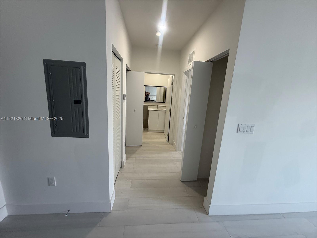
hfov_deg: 102.1
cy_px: 119
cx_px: 158
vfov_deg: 85.7
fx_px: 128
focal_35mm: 14
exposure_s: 1/99
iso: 200
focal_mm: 2.22
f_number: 2.2
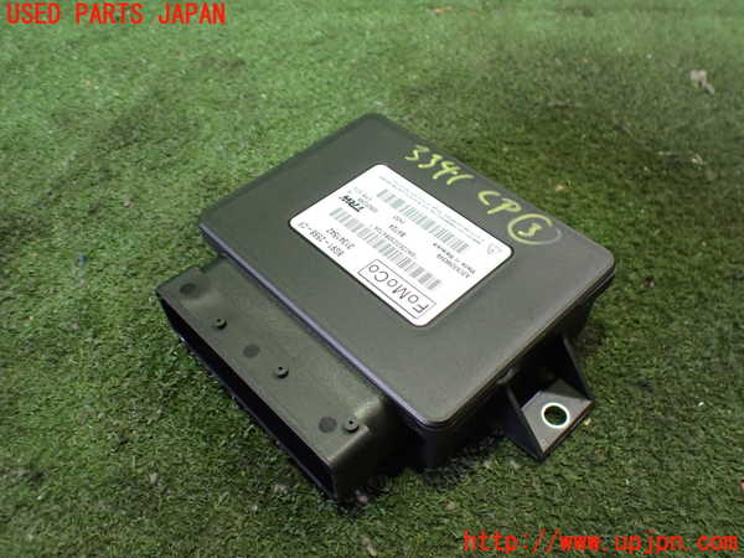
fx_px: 645
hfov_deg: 60.0
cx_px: 372
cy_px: 279
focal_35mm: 30
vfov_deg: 46.8
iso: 800
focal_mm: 5.4
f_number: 2.3
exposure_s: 1/50
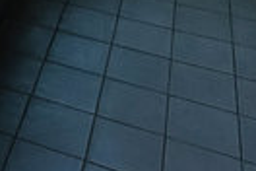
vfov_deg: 12.1
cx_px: -109
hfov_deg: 20.4
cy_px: -253
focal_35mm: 88
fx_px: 626
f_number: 2.2
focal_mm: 2.22
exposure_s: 1/770
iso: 40
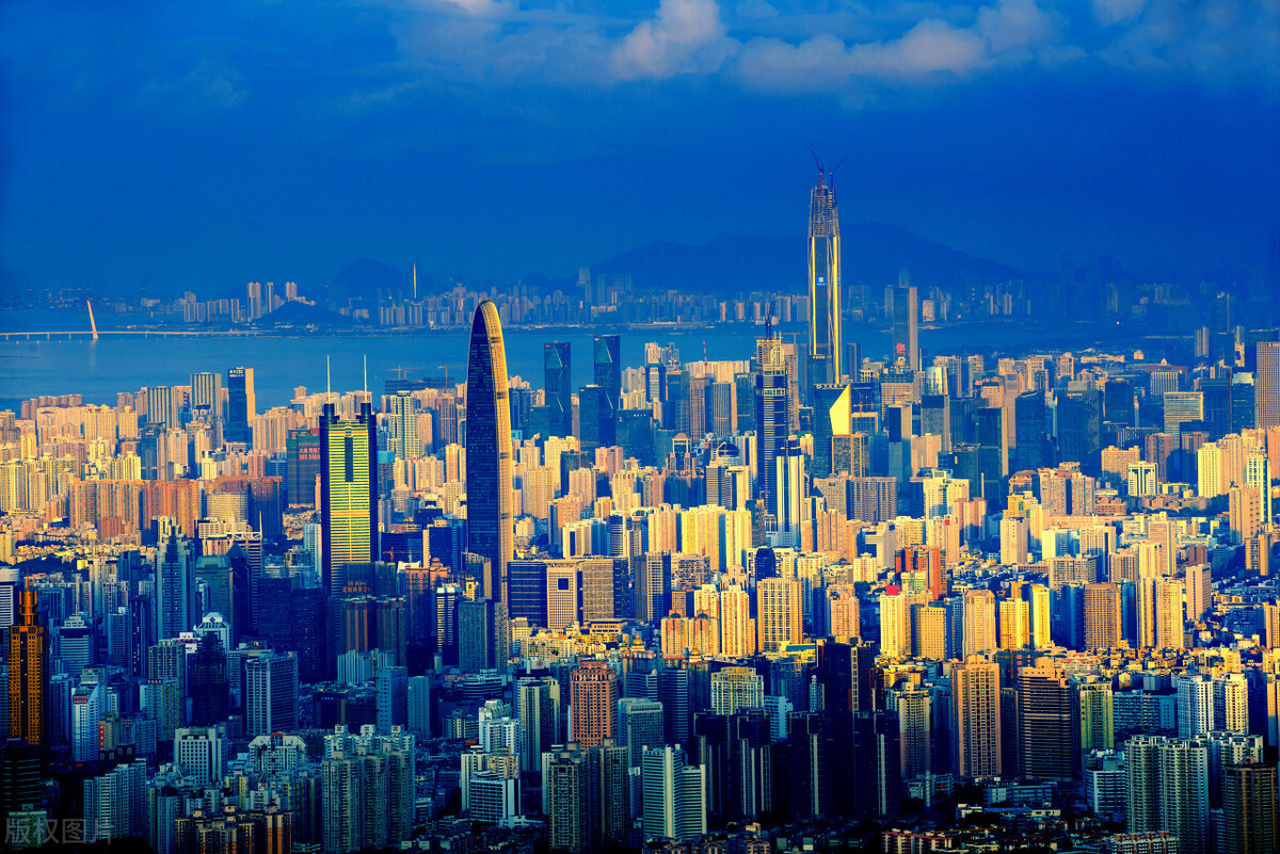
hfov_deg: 10.3
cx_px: 640
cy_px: 427
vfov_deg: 6.9
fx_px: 7113
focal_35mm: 200
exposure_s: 1/80
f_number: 9
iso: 125
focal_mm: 200
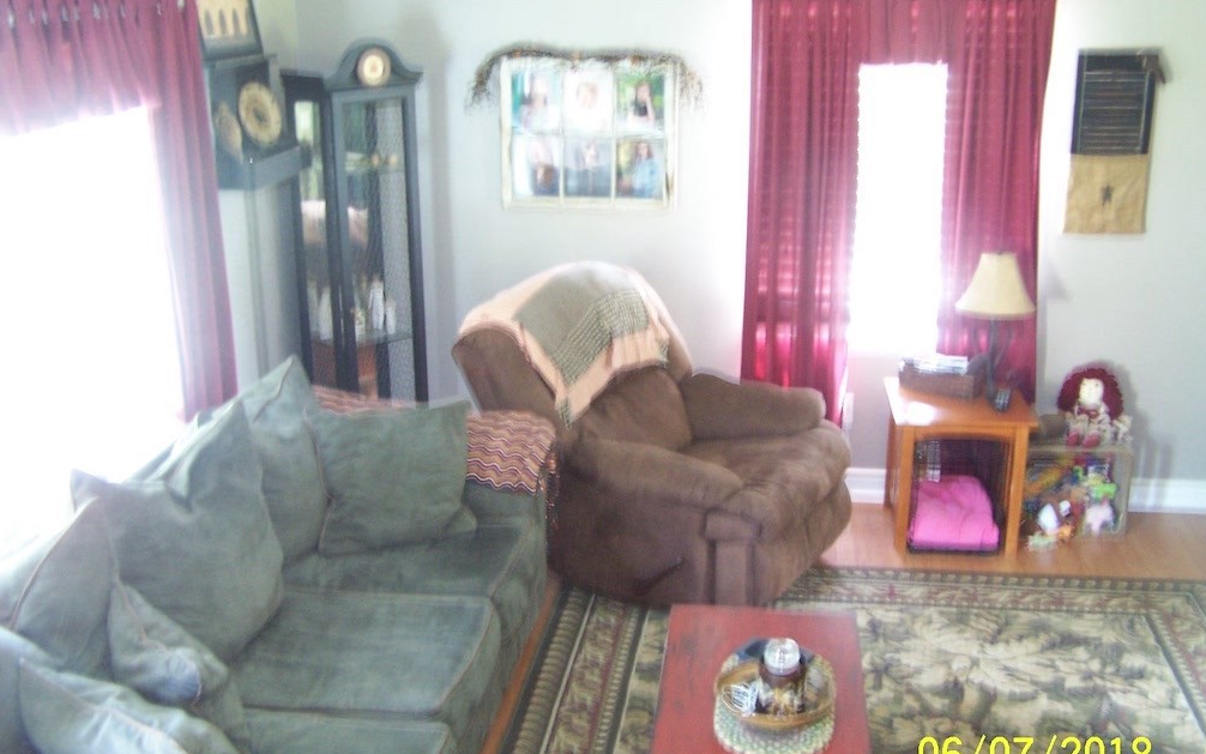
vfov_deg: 31.2
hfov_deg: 48.2
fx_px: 1348
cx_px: 607
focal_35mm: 41
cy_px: 423
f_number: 2.8
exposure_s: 1/2
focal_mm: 6.3
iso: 140
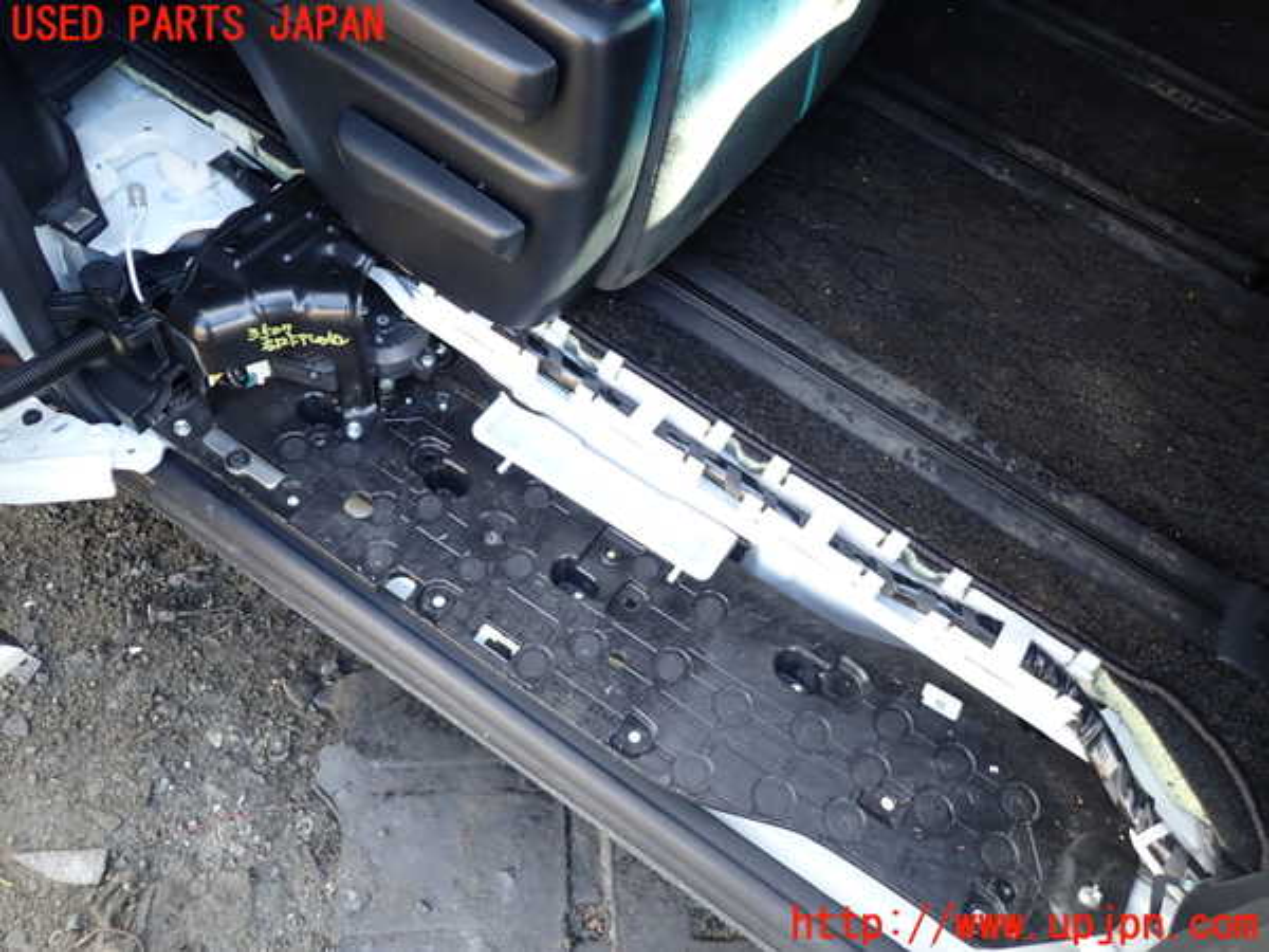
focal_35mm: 25
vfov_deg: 54.9
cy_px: 476
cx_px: 634
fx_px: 916
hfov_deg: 69.4
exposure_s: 1/60
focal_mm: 4.5
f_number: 2
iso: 100
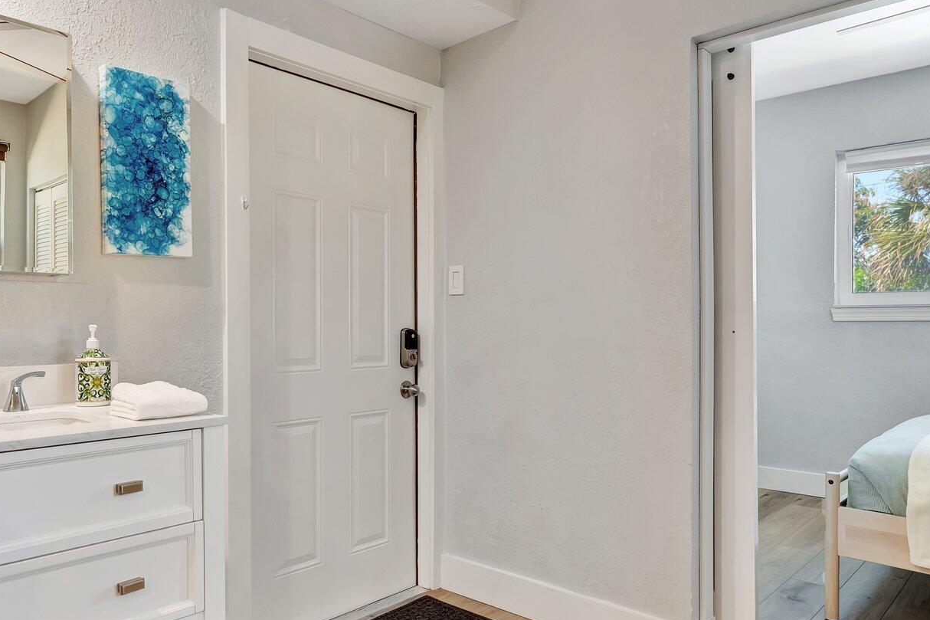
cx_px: 375
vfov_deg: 47.9
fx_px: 697
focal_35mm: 27
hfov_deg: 66.8
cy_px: 325
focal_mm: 16
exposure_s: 1/5
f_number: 8
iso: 500
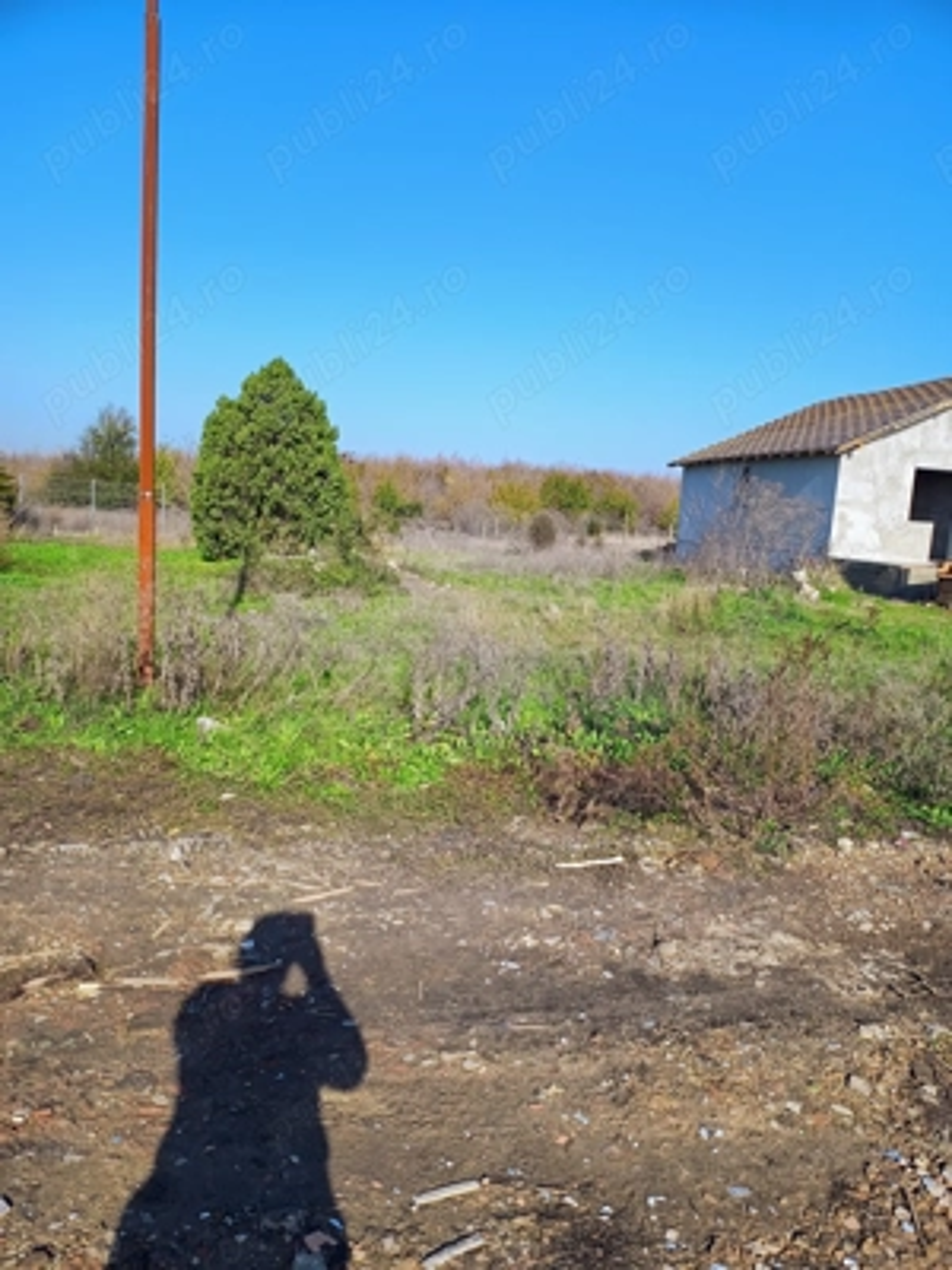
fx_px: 880
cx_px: 476
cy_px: 635
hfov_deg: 56.8
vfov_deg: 71.6
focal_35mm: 24
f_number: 1.4
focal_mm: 5.89
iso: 103
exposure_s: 1/1894
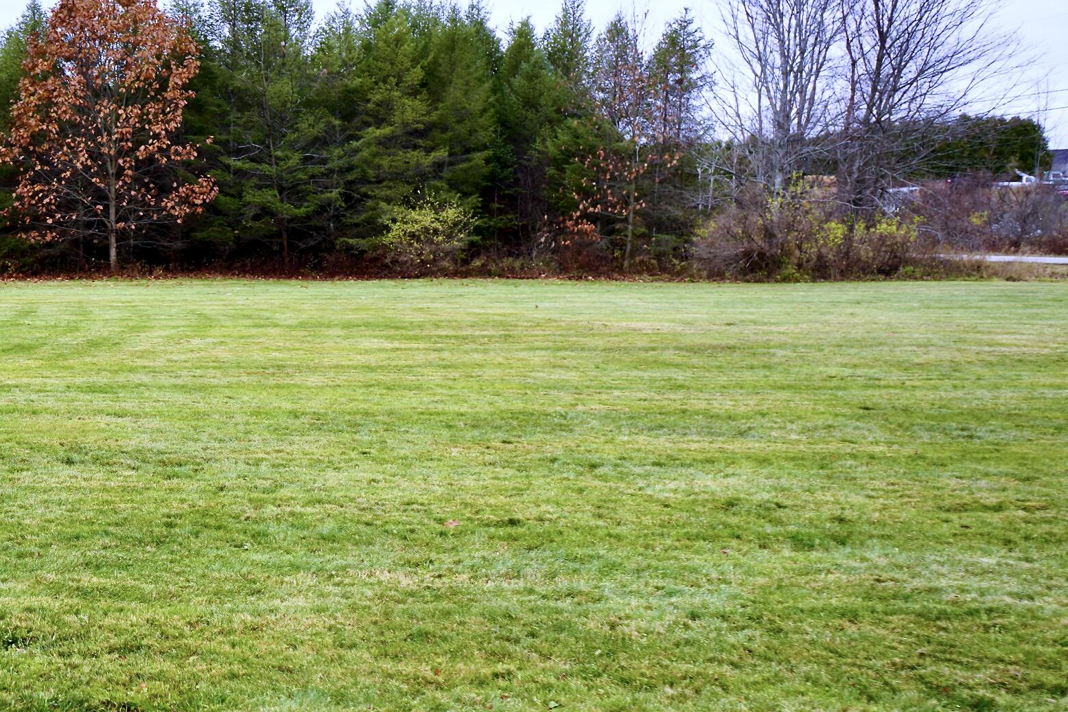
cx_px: 73
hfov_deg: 34.5
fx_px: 1602
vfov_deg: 25.0
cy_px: 430
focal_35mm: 54
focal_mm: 28
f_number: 4.5
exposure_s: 1/80
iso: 100
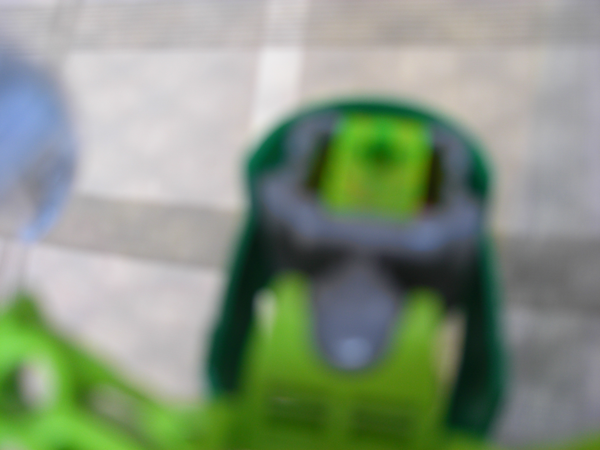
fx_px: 659
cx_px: 300
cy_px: 225
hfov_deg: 49.0
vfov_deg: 37.7
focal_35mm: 38
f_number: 2.8
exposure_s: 1/80
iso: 100
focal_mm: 7.9
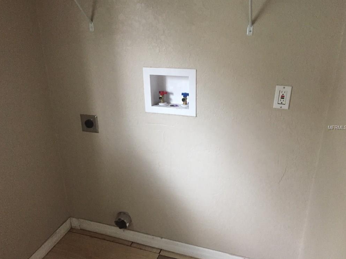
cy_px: 128
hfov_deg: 60.0
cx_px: 170
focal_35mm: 30
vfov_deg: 46.8
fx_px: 300
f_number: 2.2
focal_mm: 4.15
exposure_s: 1/30
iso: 250
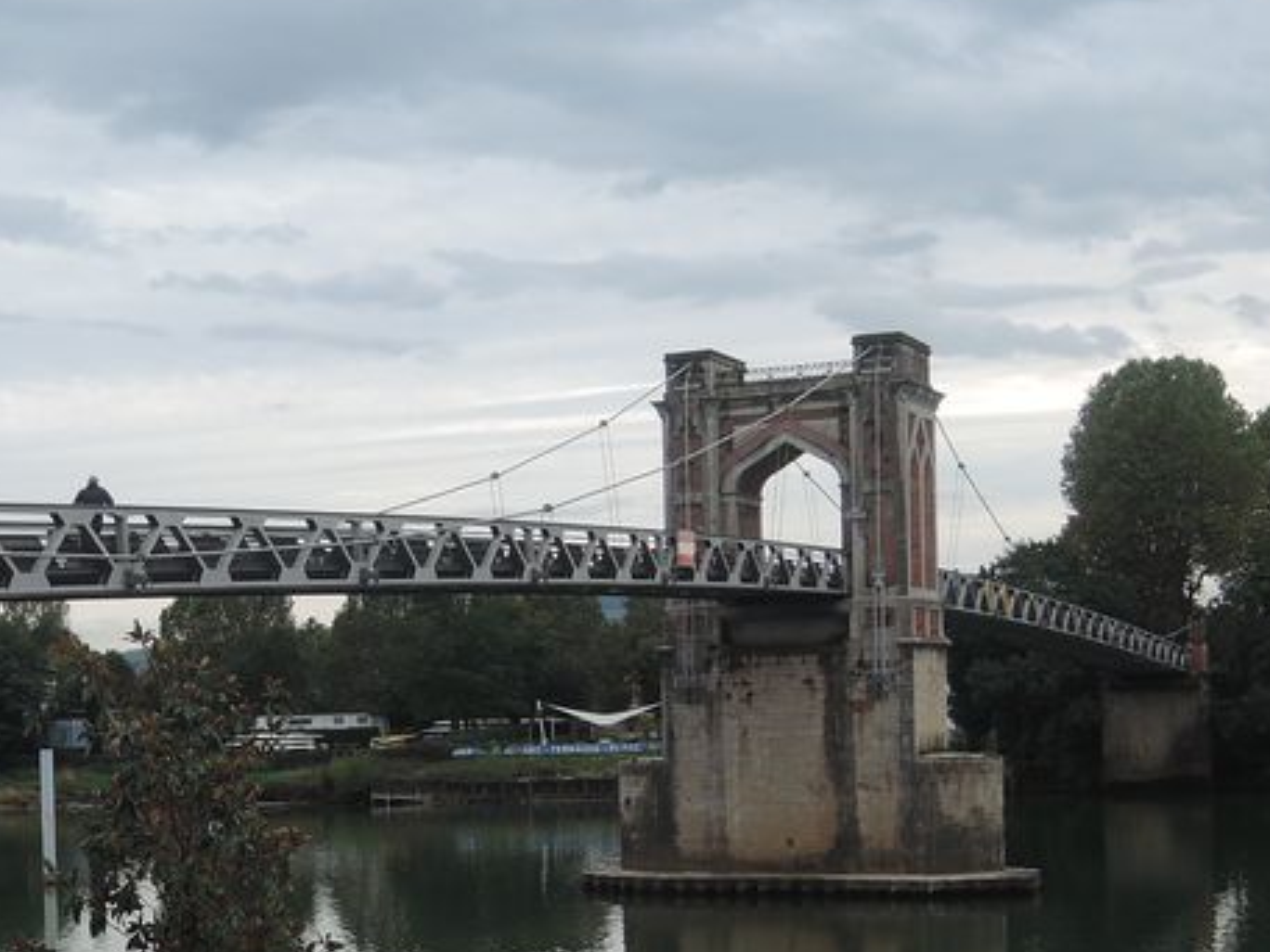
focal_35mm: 68
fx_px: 2495
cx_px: 212
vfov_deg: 21.4
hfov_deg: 27.8
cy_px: 735
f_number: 3.2
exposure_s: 1/320
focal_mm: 6.6
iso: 80
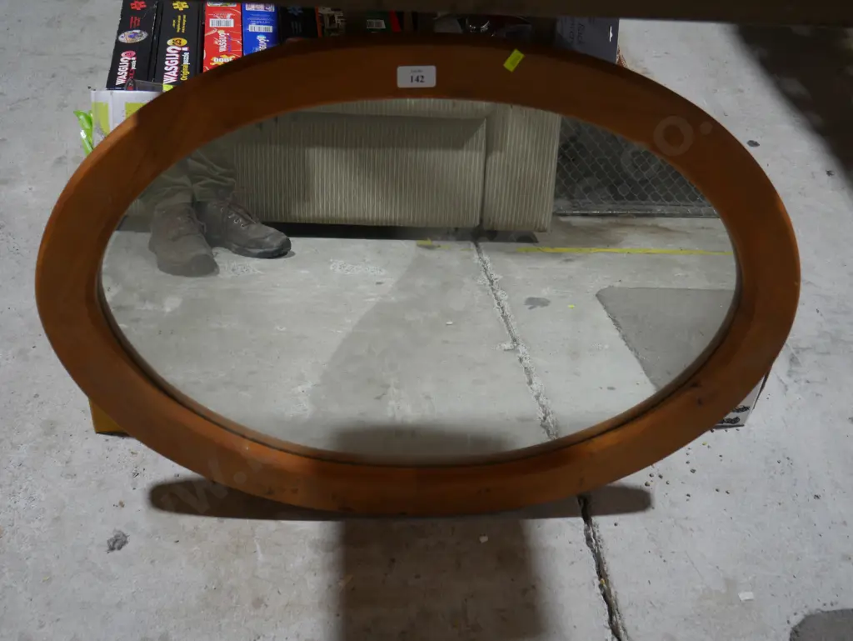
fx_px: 986
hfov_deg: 46.8
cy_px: 320
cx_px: 426
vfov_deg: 36.0
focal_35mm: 40
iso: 320
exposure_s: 1/60
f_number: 4.5
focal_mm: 20
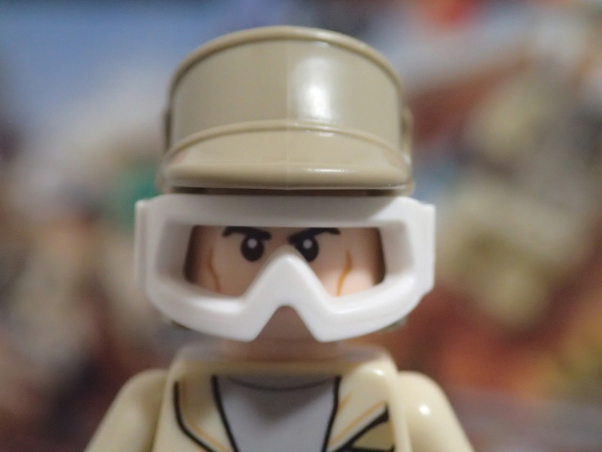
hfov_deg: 26.3
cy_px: 226
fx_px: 1287
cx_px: 301
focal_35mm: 74
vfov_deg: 19.9
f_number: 4.2
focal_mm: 13.47
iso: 1600
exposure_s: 1/60
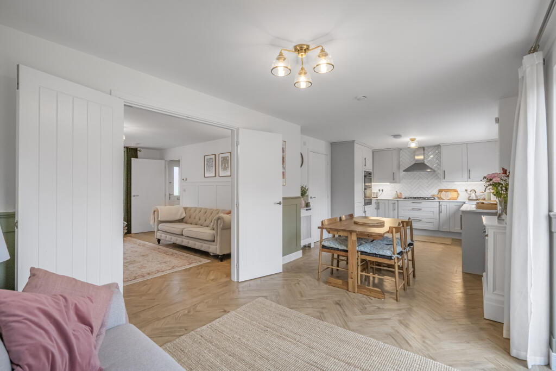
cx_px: 278
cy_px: 186
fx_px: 247
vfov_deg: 73.8
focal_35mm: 16
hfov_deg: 96.7
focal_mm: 16
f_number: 7.1
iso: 2000
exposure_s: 1/125
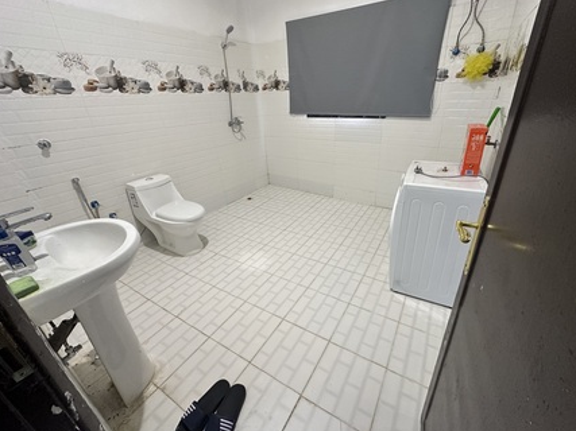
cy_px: 207
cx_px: 300
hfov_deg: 98.1
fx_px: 250
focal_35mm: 15
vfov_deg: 81.7
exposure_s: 1/99
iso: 250
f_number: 2.2
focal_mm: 2.22
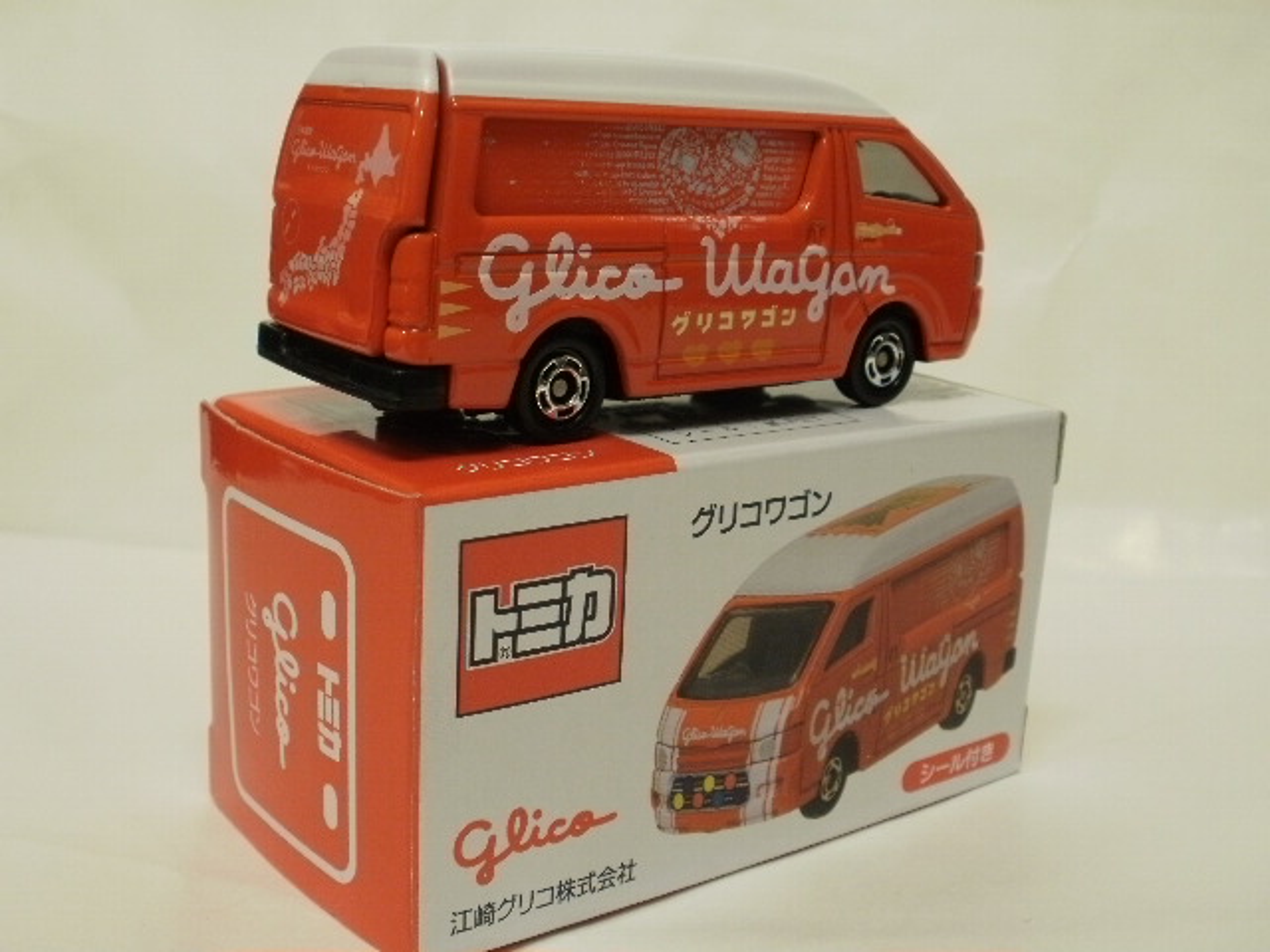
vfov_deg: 32.9
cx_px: 635
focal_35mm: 44
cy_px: 476
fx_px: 1614
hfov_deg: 42.9
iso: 125
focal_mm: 7.7
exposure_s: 1/10
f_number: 4
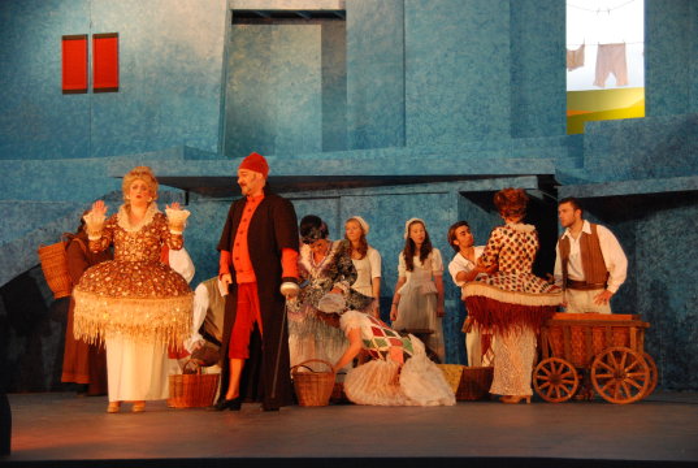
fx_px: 1340
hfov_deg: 29.2
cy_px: 234
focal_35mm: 69
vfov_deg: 19.8
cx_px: 349
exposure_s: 1/100
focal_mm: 46
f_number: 5.6
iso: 1250
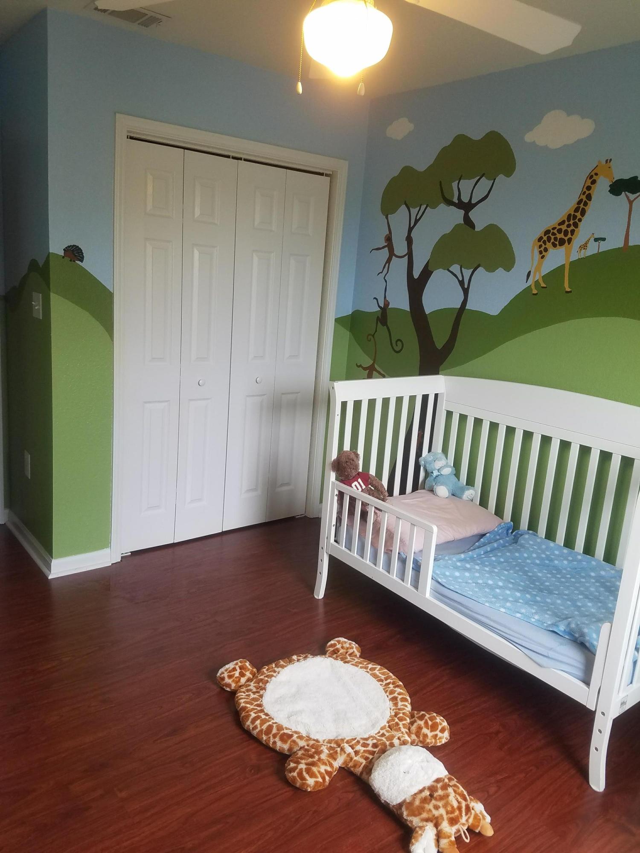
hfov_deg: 53.1
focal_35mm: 26
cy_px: 426
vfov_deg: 67.3
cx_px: 320
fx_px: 641
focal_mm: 4.2
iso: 64
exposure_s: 1/60
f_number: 1.7
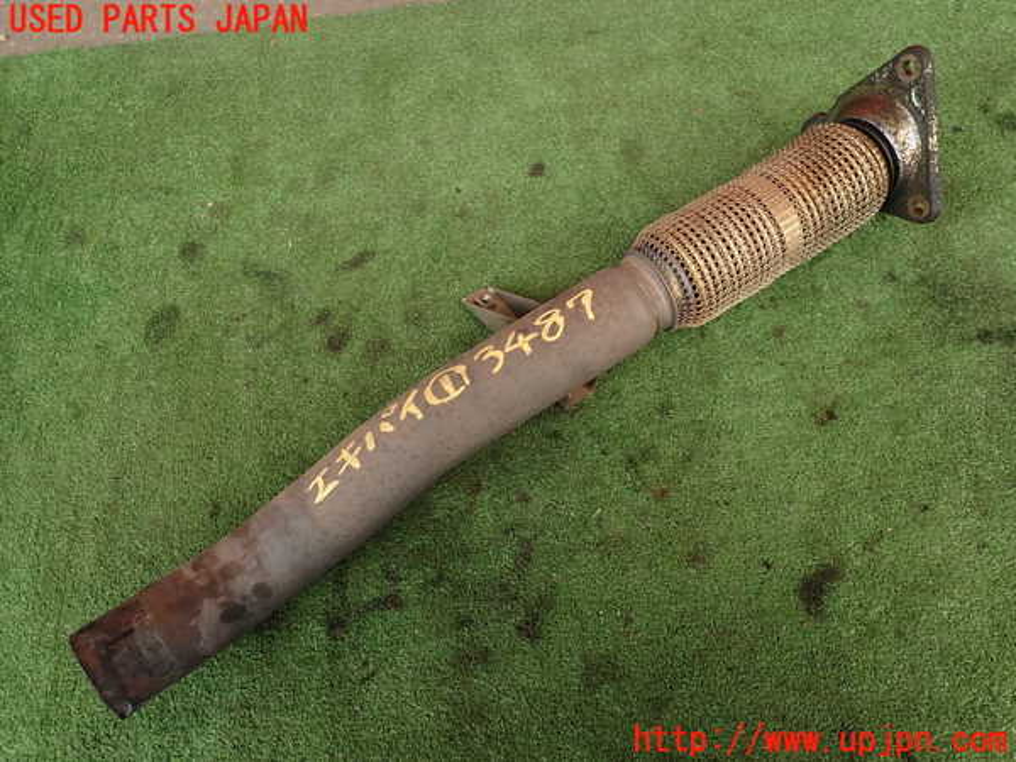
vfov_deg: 54.9
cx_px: 508
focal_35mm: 25
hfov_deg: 69.4
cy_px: 381
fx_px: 734
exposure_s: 1/100
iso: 100
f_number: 2.8
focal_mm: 4.5
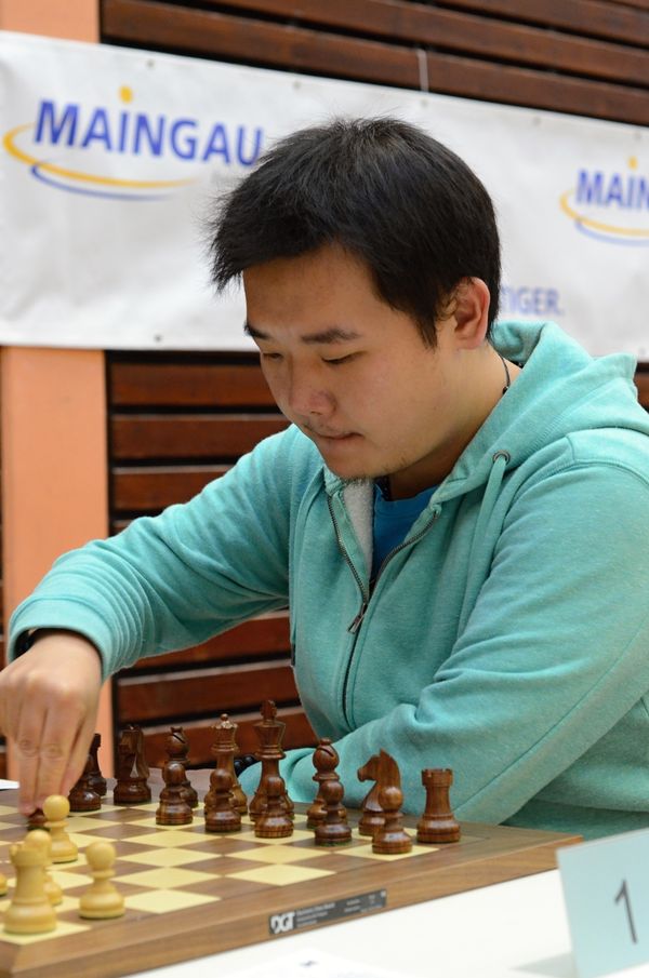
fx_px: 2036
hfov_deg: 18.1
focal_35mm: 75
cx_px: 324
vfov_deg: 27.0
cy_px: 489
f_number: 4.5
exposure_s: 1/80
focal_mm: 50
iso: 2500
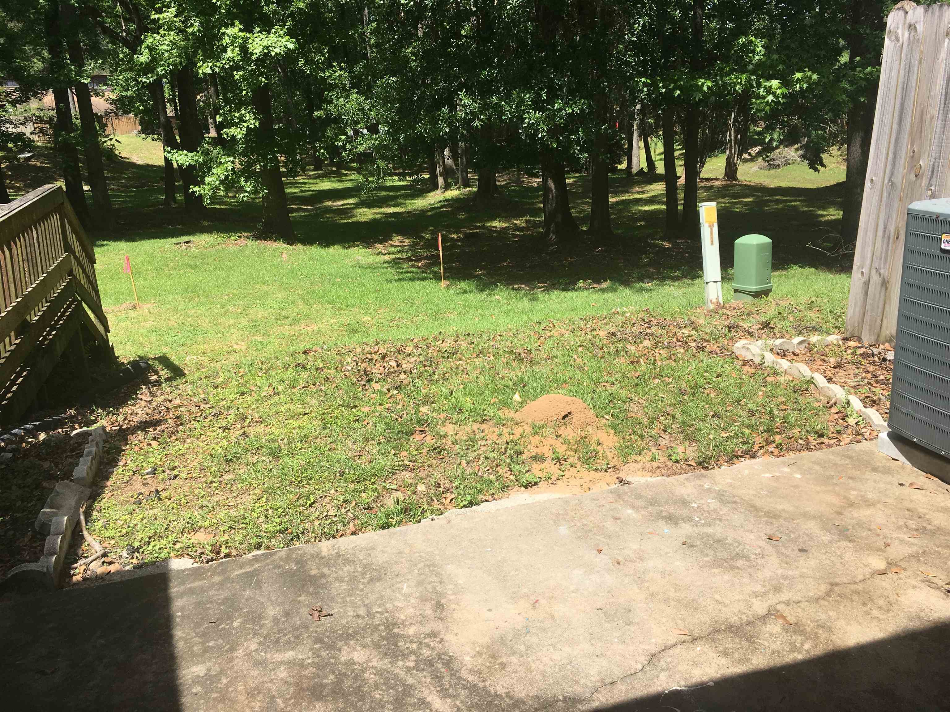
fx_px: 796
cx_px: 475
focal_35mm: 29
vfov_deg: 48.2
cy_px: 356
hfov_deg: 61.7
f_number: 2.2
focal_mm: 4.15
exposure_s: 1/810
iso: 25
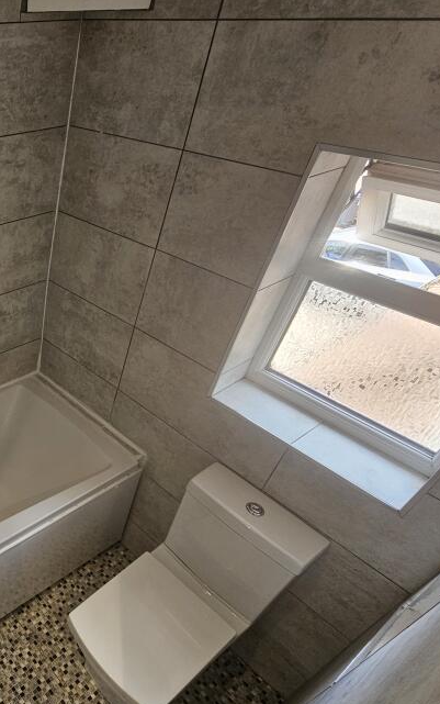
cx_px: -54
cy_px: 383
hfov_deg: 42.2
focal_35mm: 22
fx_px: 422
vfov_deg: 79.5
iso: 64
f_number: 2.2
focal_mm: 2.2
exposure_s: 1/50
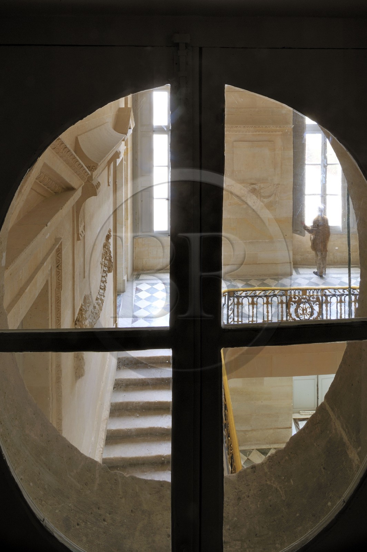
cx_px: 184
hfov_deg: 53.1
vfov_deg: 73.8
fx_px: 368
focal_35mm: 24
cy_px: 276
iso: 200
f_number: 32
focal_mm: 24
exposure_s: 8
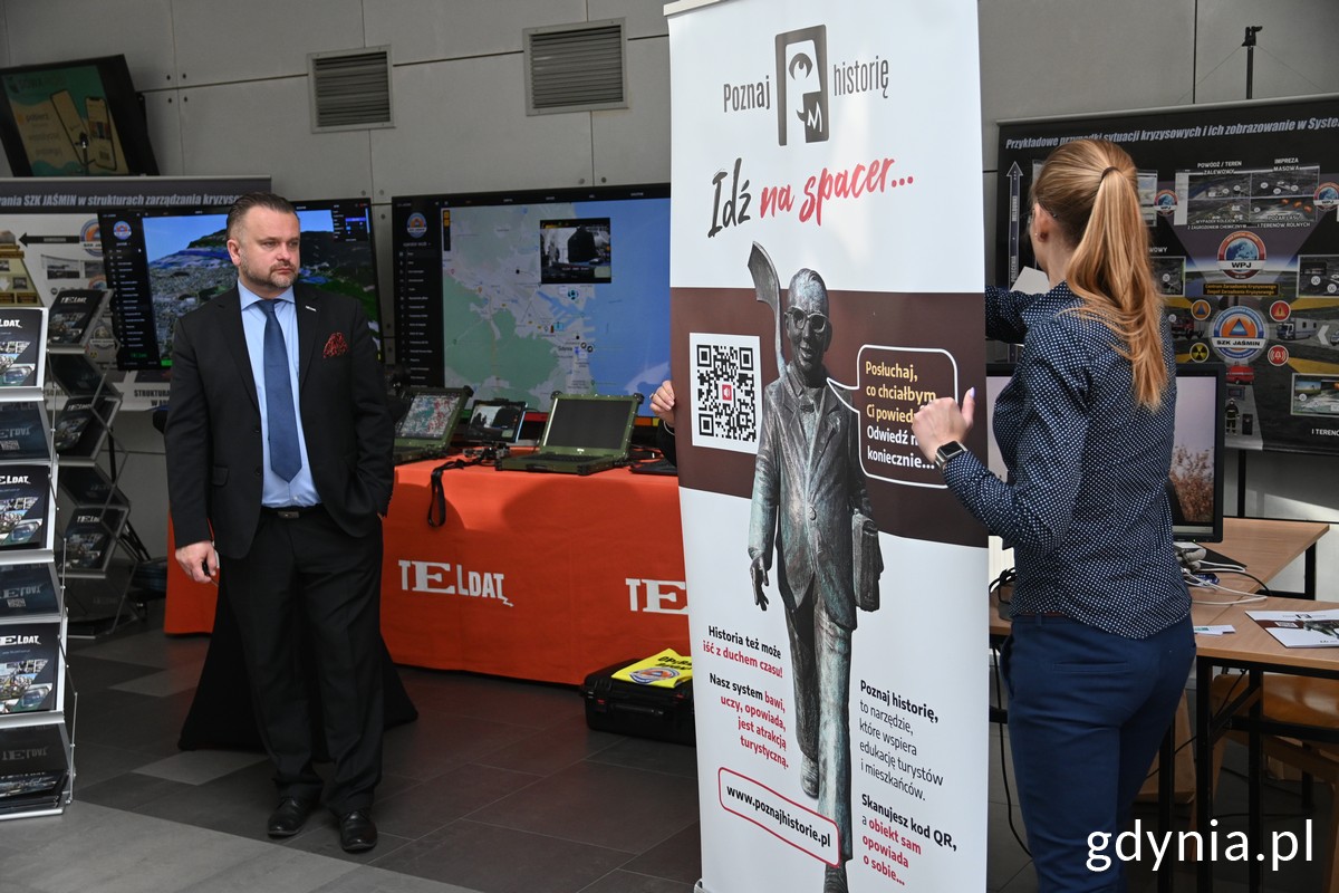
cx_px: 670
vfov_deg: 28.9
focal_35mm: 46
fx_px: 1729
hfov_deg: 42.3
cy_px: 446
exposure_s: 1/500
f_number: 3.3
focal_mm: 31
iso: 900
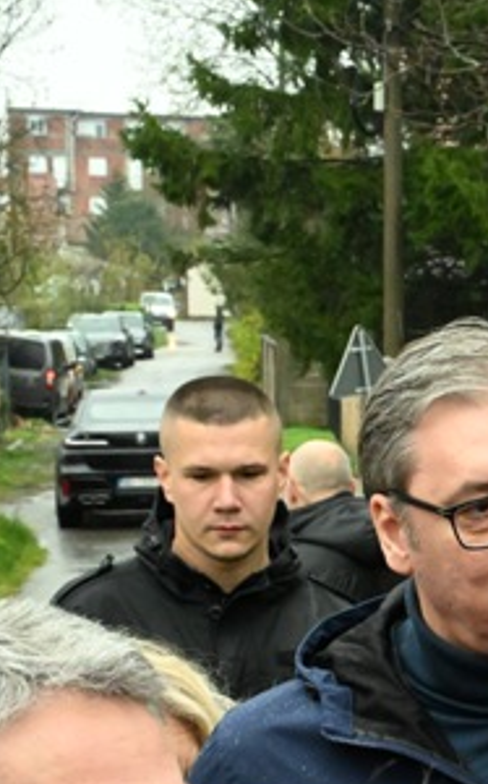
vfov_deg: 16.5
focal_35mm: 125
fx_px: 2665
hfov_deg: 9.8
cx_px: 934
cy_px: 678
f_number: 14
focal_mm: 46
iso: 10000
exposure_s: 1/250
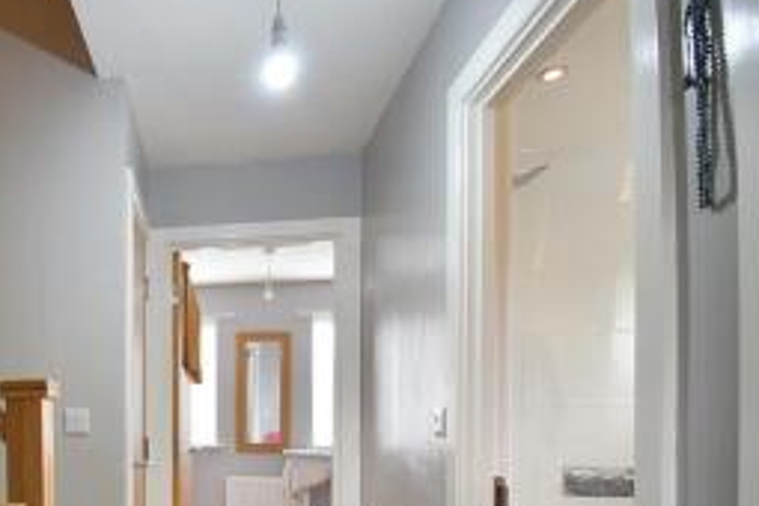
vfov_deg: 43.5
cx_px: 86
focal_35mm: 28
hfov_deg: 57.1
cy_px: 427
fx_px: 590
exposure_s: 1/20
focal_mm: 10
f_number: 4.5
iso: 100
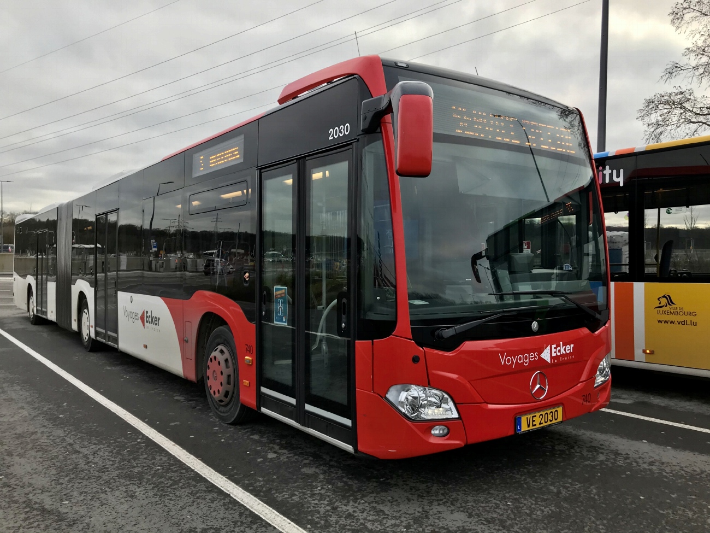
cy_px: 266
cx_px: 355
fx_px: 574
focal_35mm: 28
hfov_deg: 63.4
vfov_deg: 49.7
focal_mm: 3.99
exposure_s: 1/507
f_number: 1.8
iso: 20
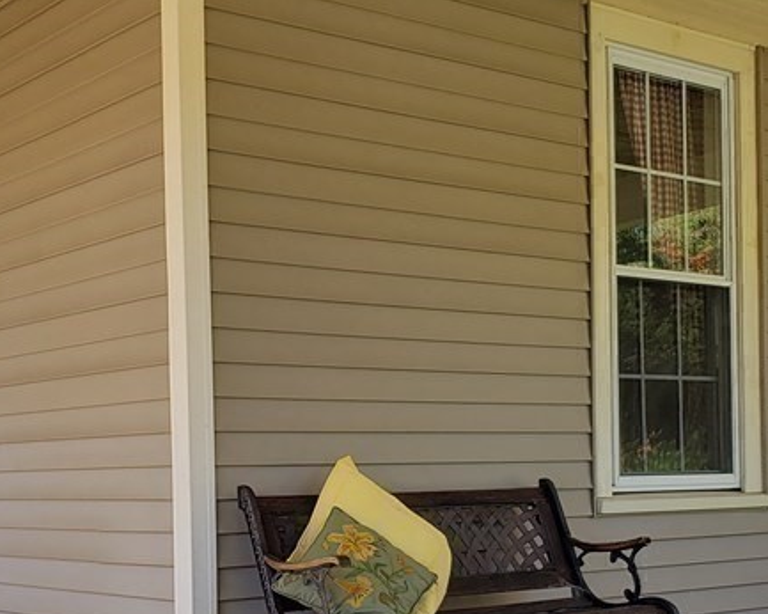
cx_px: 378
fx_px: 1363
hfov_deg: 31.5
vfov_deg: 24.8
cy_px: 525
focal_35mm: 60
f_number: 2.4
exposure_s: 1/195
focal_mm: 4.3
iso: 50
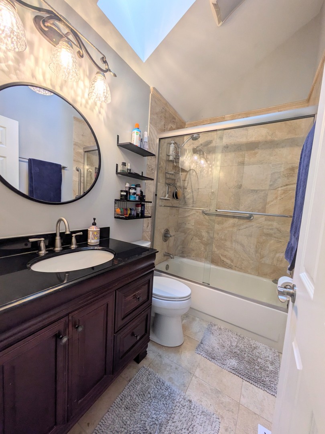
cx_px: 162
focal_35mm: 14
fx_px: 175
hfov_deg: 85.7
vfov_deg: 102.1
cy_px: 217
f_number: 2.2
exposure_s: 1/60
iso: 52
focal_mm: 1.83
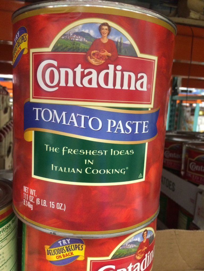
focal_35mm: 29
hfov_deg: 48.2
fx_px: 228
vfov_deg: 61.7
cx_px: 102
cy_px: 136
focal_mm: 4.15
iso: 320
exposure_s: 1/24
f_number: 2.2
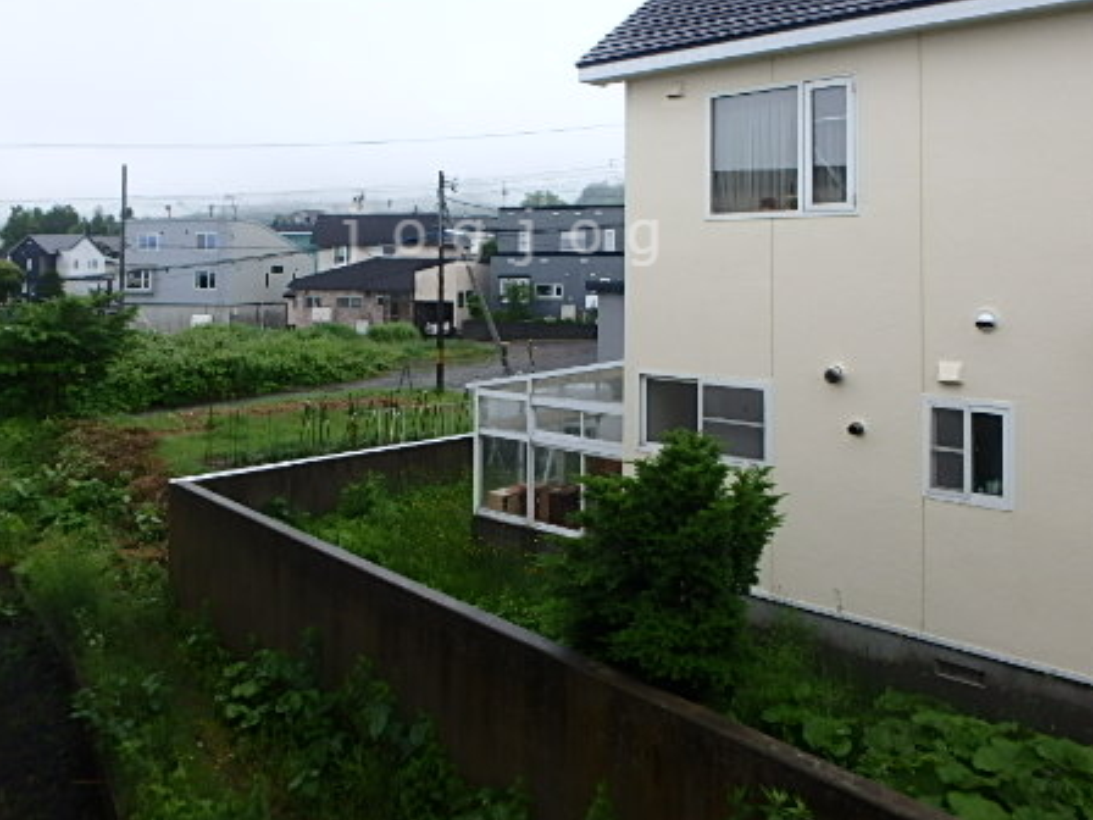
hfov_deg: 59.9
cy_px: 237
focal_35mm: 30
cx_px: 505
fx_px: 947
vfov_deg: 45.6
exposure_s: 1/160
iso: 125
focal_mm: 3.7
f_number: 3.5
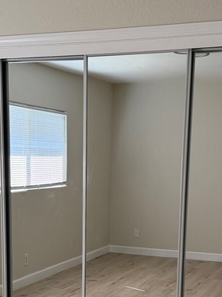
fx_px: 564
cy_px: 248
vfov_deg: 28.6
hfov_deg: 22.3
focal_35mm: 66
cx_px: 109
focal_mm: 6.76
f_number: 1.78
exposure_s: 1/221
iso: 160
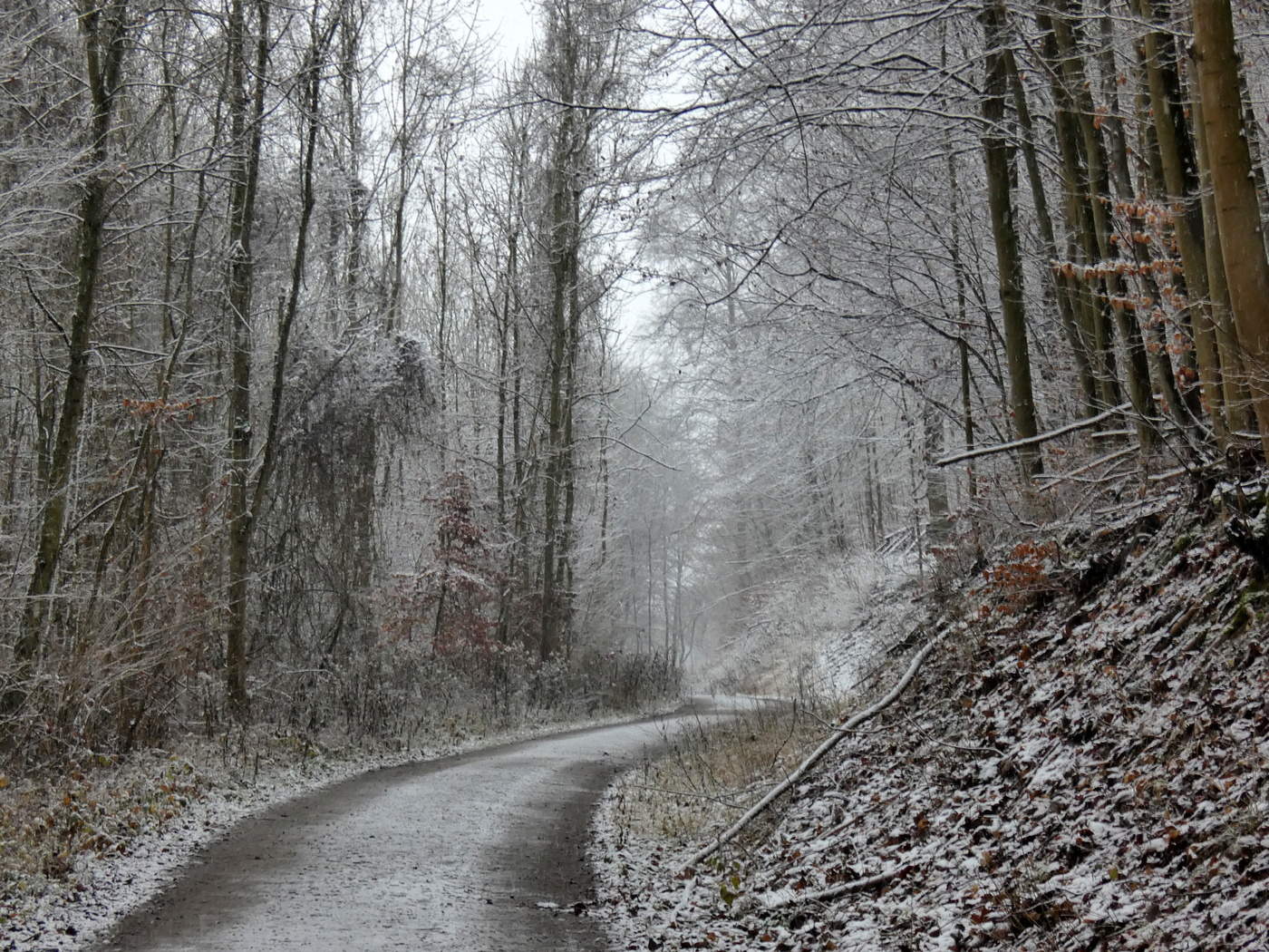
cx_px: 634
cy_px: 476
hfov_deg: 21.8
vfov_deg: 16.4
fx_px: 3299
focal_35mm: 90
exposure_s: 1/80
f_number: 4.7
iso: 125
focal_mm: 16
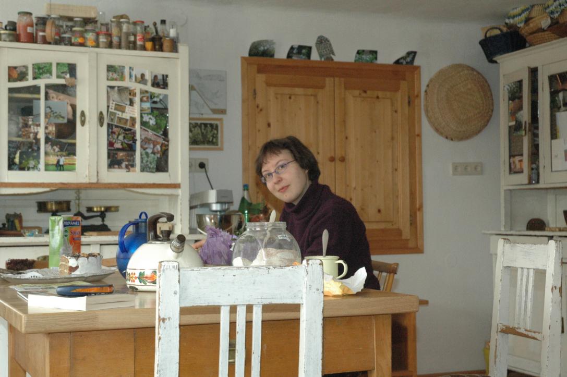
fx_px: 944
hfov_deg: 33.4
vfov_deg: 22.6
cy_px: 188
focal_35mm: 60
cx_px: 284
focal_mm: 40
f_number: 7.1
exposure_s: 1/160
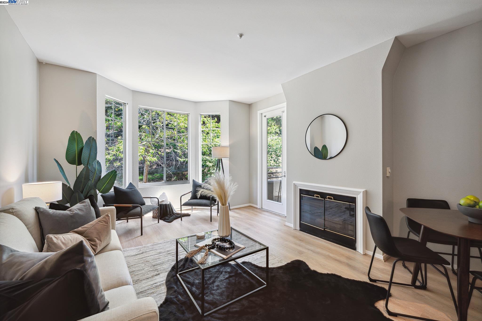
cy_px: 160
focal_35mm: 15
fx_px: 201
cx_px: 241
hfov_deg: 100.4
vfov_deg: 77.3
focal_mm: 15
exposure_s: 1/10
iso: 160
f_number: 9
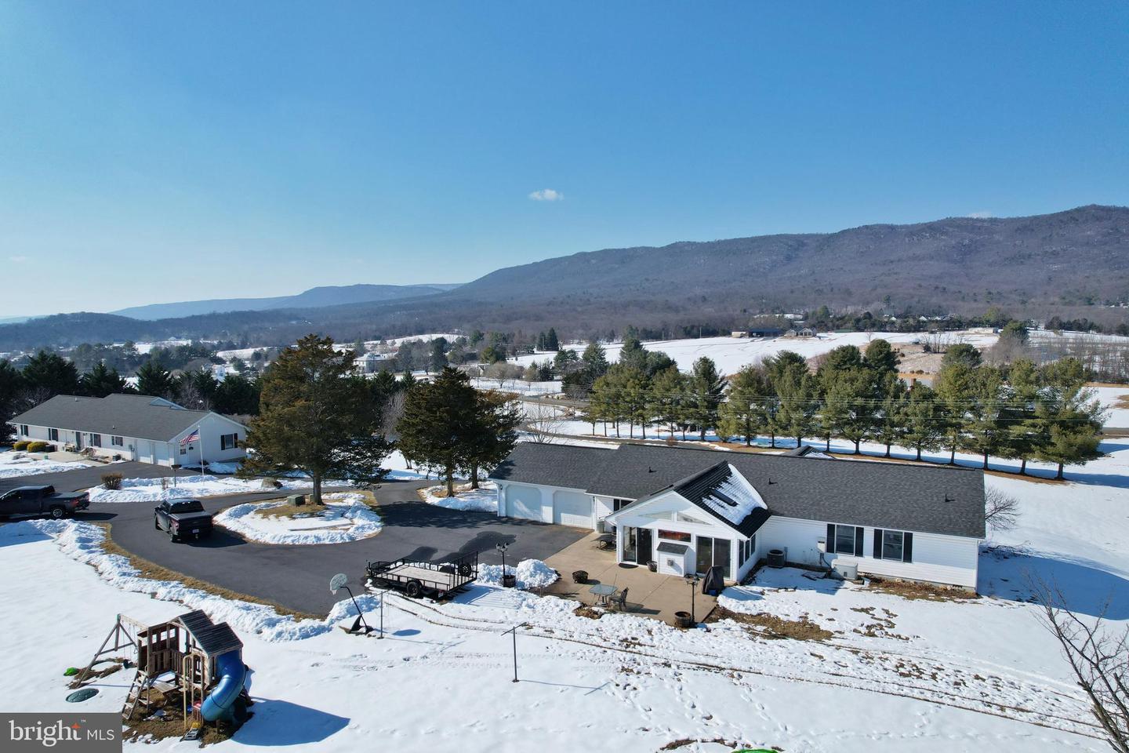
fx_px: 690
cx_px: 564
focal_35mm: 22
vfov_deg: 57.2
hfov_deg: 78.6
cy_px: 376
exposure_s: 1/4000
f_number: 2.8
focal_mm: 8.38
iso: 140
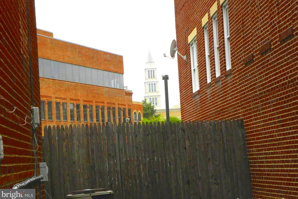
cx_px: 149
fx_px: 910
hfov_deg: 18.6
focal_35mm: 110
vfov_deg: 12.4
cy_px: 88
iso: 64
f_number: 5
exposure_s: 1/163
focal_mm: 18.8
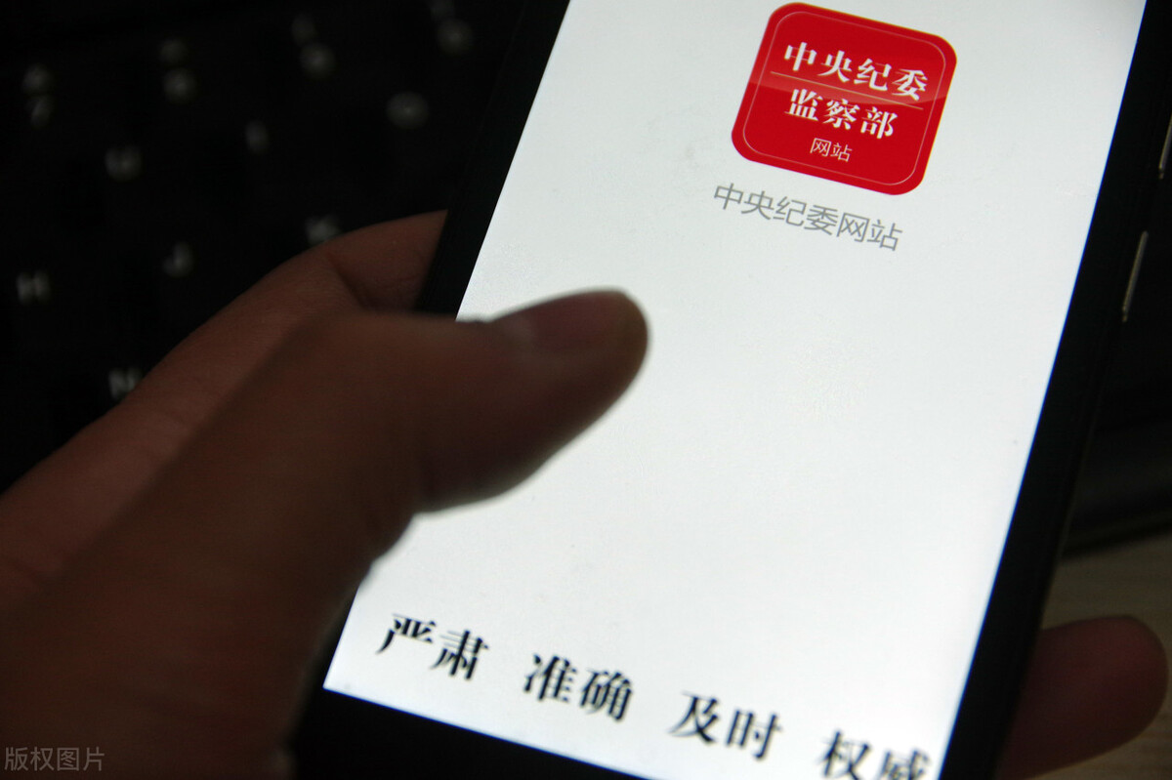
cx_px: 586
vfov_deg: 11.7
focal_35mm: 117
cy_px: 390
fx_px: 3807
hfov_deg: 17.5
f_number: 5.6
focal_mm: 78
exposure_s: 1/125
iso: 800
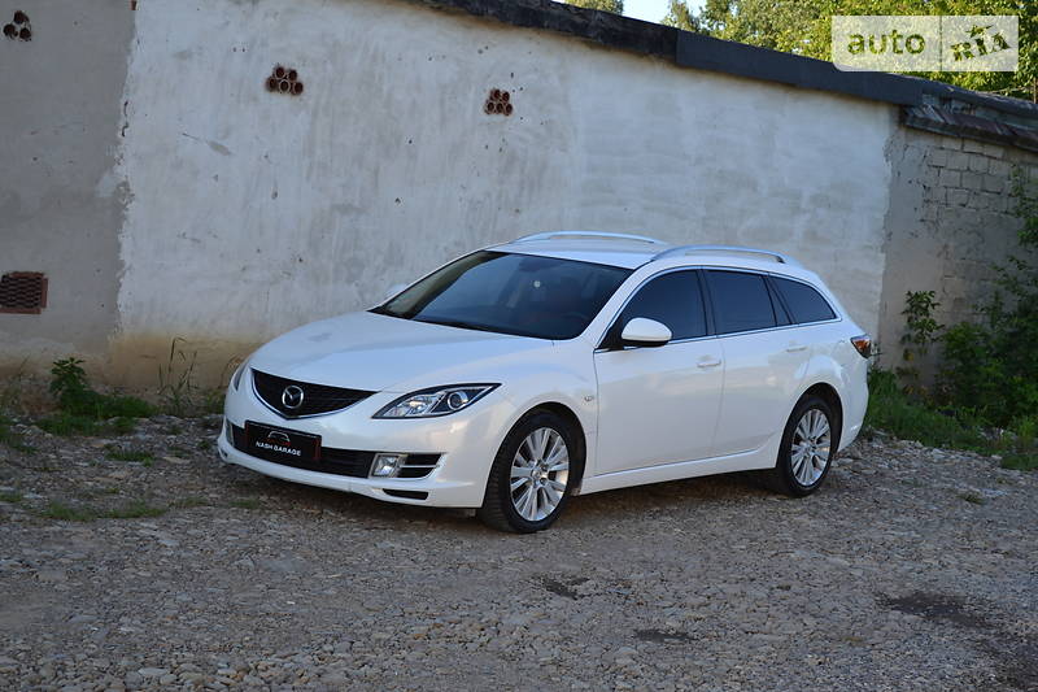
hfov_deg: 31.9
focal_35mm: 63
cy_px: 346
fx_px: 1816
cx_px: 519
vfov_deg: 21.6
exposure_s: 1/125
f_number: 5.6
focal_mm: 42
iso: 100
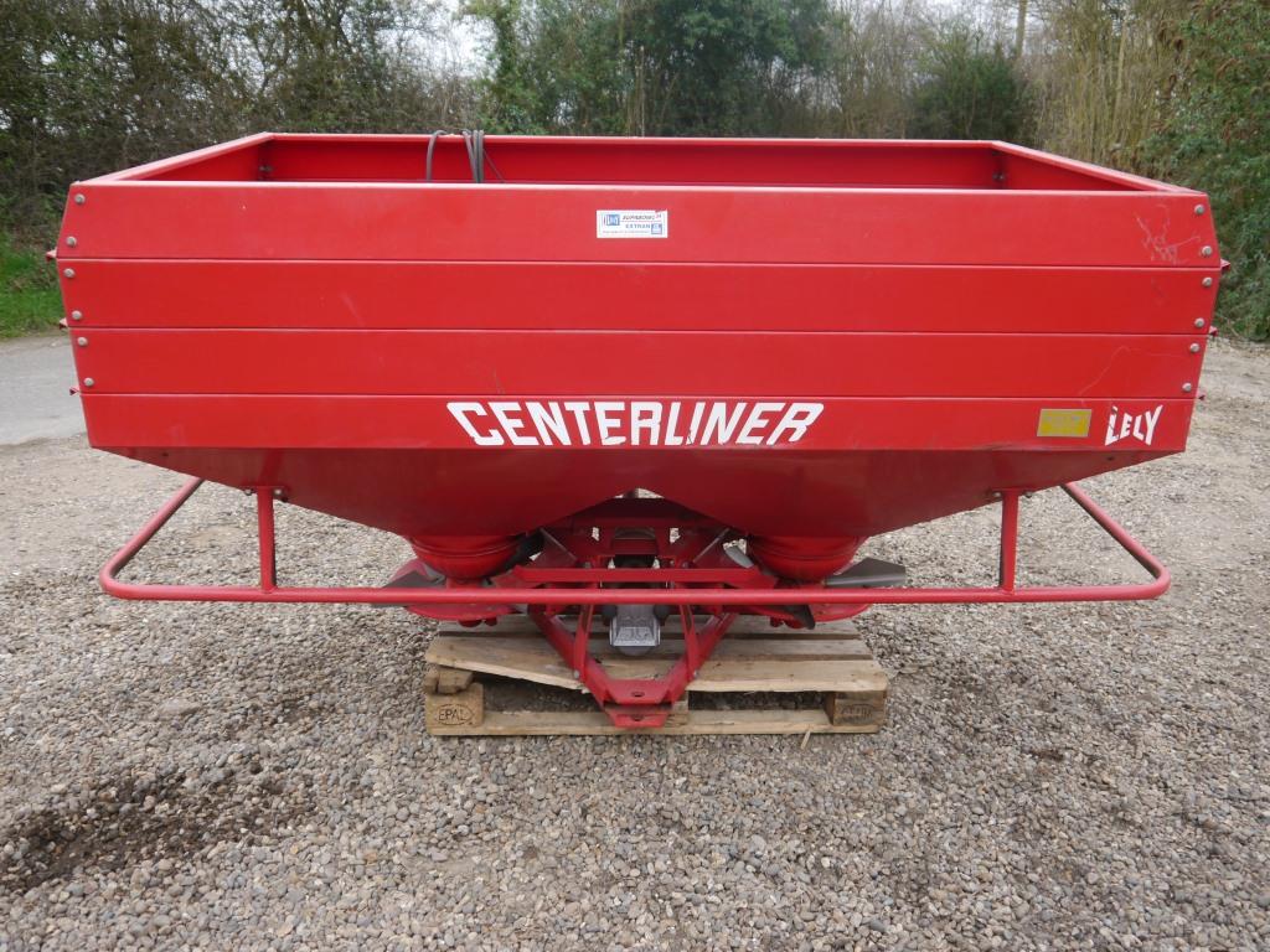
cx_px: 635
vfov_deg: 46.8
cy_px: 476
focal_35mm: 30
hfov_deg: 60.0
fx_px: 1101
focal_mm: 15
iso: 160
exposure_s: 1/125
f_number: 4
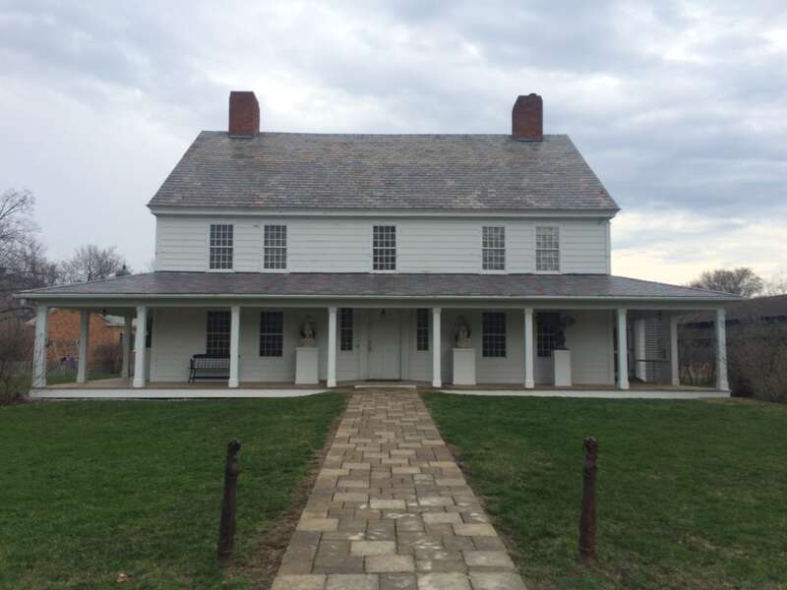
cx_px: 394
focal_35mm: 29
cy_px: 295
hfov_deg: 61.7
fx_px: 659
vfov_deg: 48.2
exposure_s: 1/1244
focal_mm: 4.15
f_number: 2.2
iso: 32
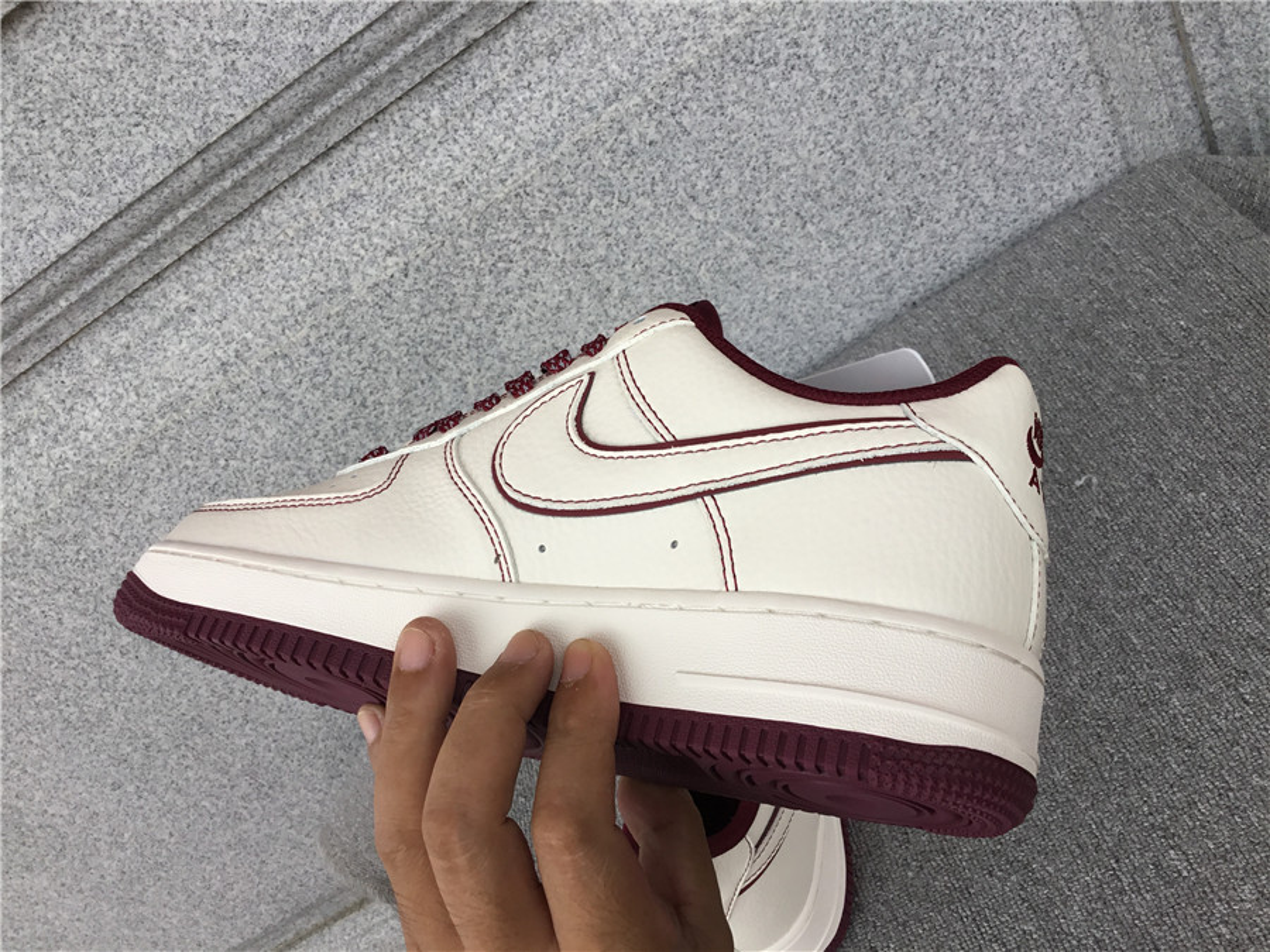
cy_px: 476
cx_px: 635
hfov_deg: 58.4
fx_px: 1137
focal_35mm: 31
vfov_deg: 45.4
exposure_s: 1/145
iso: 25
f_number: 2.4
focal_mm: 3.3
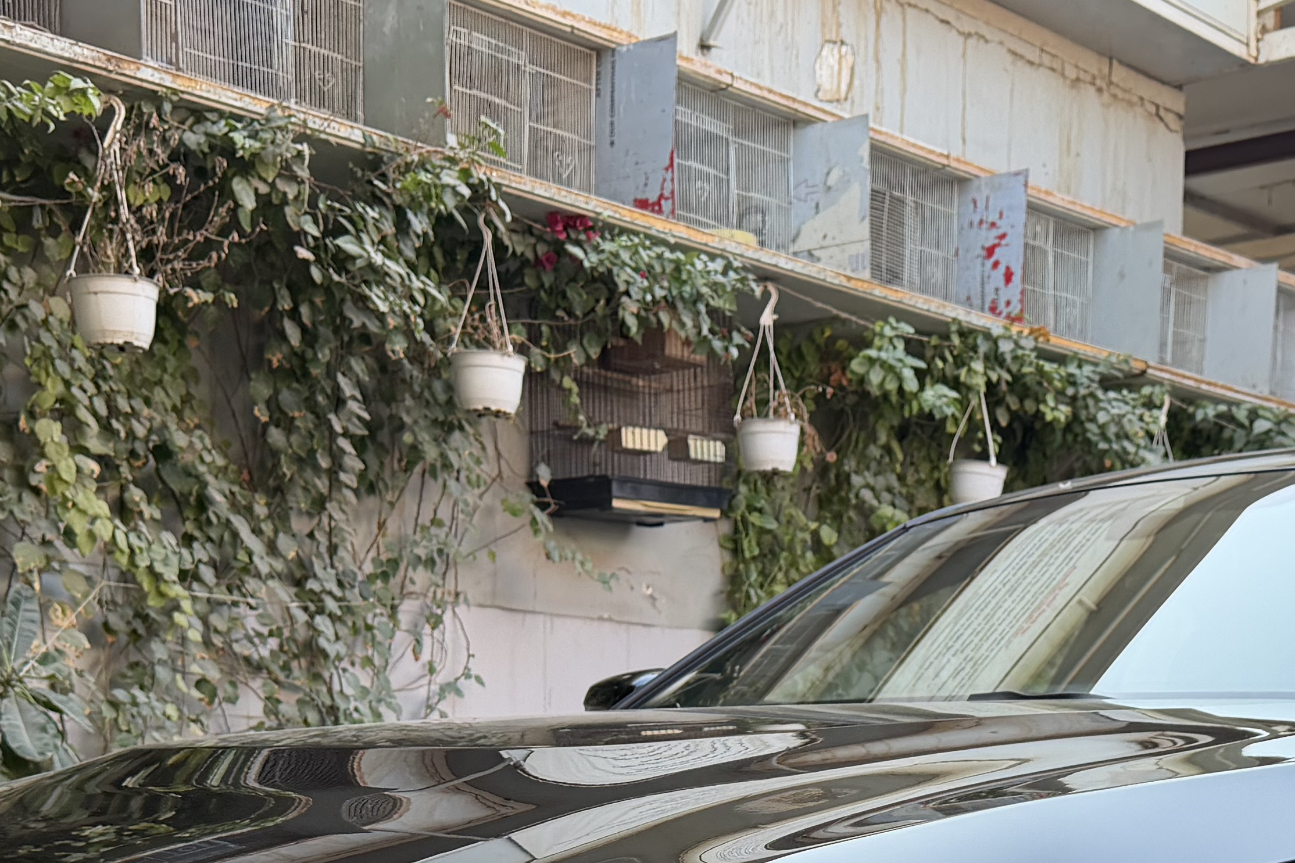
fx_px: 2302
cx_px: 889
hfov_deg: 31.1
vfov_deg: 20.0
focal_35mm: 64
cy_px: 1020
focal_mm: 6.76
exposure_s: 1/488
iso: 160
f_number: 1.78
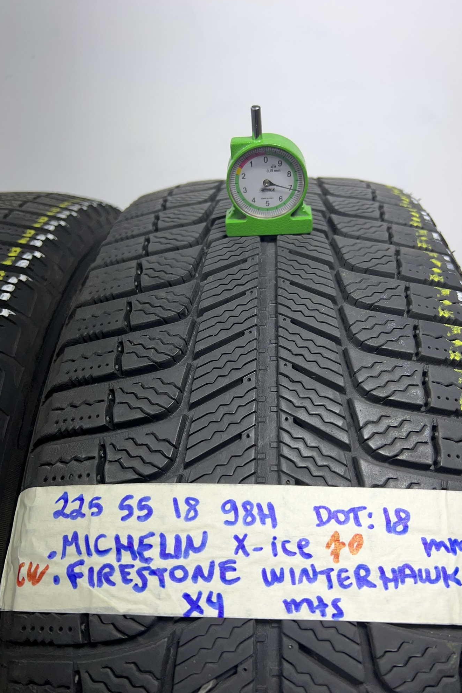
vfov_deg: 65.5
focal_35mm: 28
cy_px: 348
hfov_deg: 46.3
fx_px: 539
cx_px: 262
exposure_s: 1/354
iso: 50
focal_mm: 5.7
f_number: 1.5
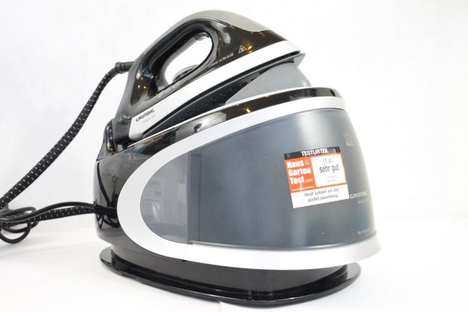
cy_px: 156
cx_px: 234
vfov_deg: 35.5
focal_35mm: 38
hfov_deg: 51.3
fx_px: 487
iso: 1600
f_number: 5
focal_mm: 25
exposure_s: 1/160
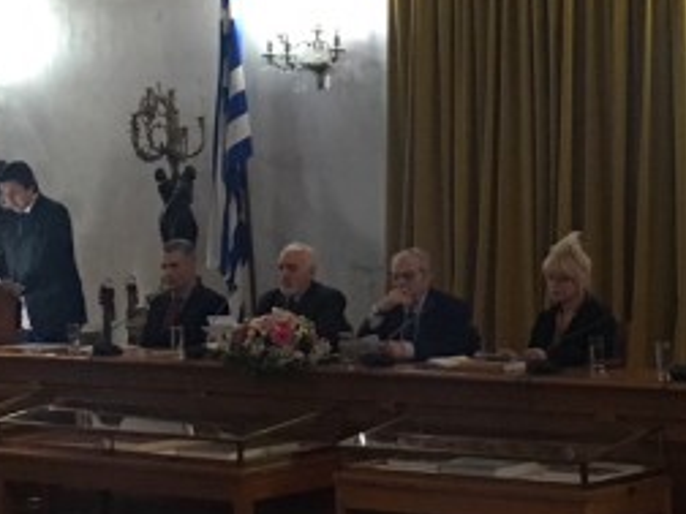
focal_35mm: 118
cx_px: 310
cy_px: -122
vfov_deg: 12.2
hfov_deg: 16.7
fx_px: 2338
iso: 200
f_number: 2.2
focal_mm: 4.15
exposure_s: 1/33
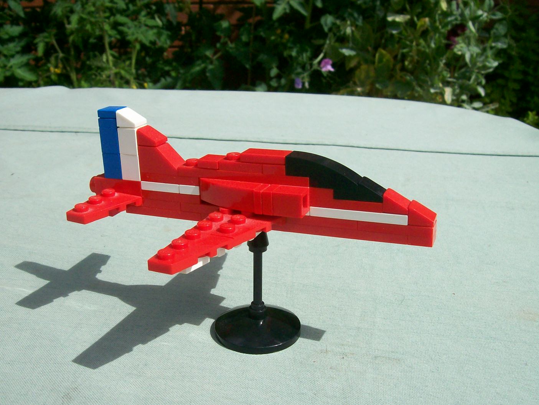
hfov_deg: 45.7
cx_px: 239
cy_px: 222
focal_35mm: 41
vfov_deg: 35.1
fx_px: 638
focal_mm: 6
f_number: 4.8
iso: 80
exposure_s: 1/1374
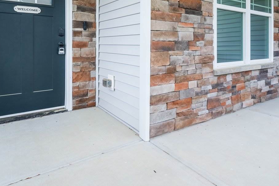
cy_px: 41
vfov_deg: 45.8
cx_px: 182
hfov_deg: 65.9
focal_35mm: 27
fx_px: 209
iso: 640
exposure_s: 1/640
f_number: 7.1
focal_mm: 12
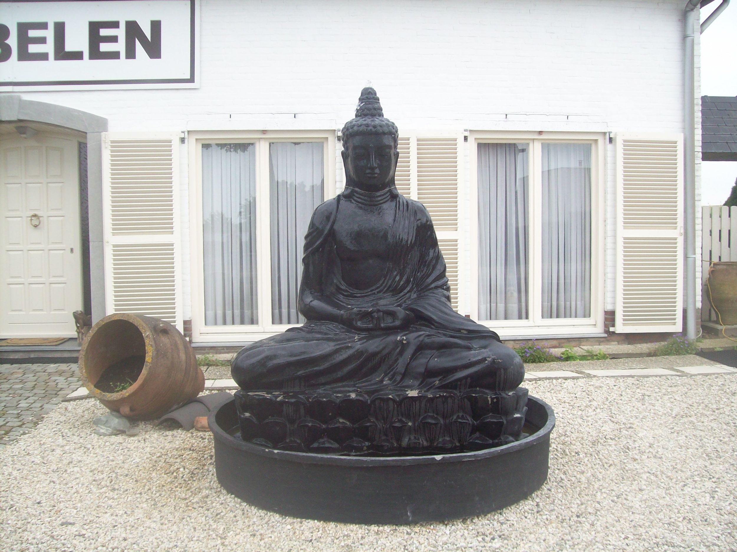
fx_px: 766
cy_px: 276
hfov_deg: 51.4
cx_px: 368
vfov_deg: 39.7
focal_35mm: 36
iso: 80
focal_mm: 6
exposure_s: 1/344
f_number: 2.7
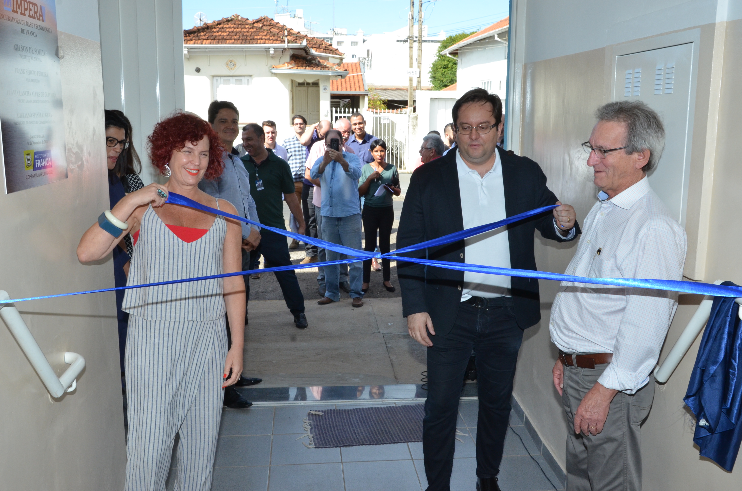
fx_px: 740
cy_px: 246
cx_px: 371
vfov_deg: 36.7
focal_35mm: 36
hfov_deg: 53.2
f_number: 13
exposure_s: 1/250
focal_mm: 24
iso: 800
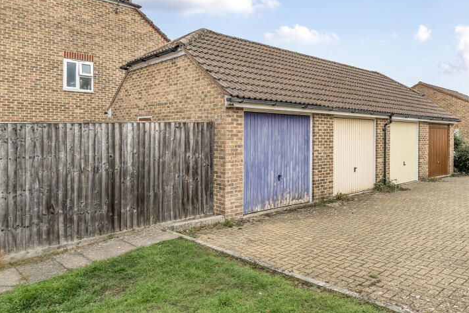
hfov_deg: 68.9
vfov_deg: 49.5
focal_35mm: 26
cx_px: 274
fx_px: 339
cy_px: 144
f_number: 8
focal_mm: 12
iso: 400
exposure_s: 1/160
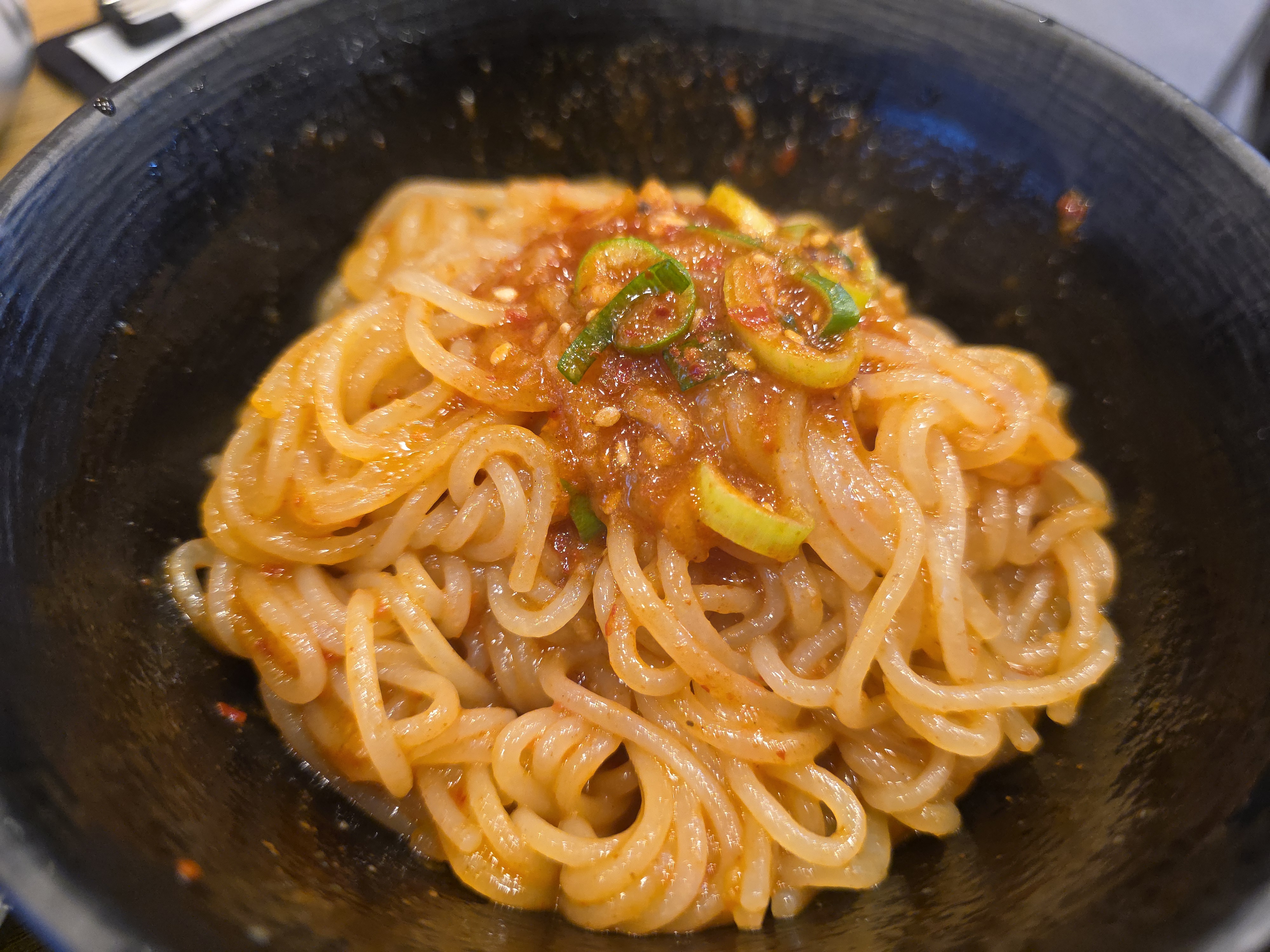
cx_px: 635
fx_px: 844
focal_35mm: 23
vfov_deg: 58.9
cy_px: 476
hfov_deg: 73.9
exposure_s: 1/120
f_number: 1.7
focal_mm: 6.3
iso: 320
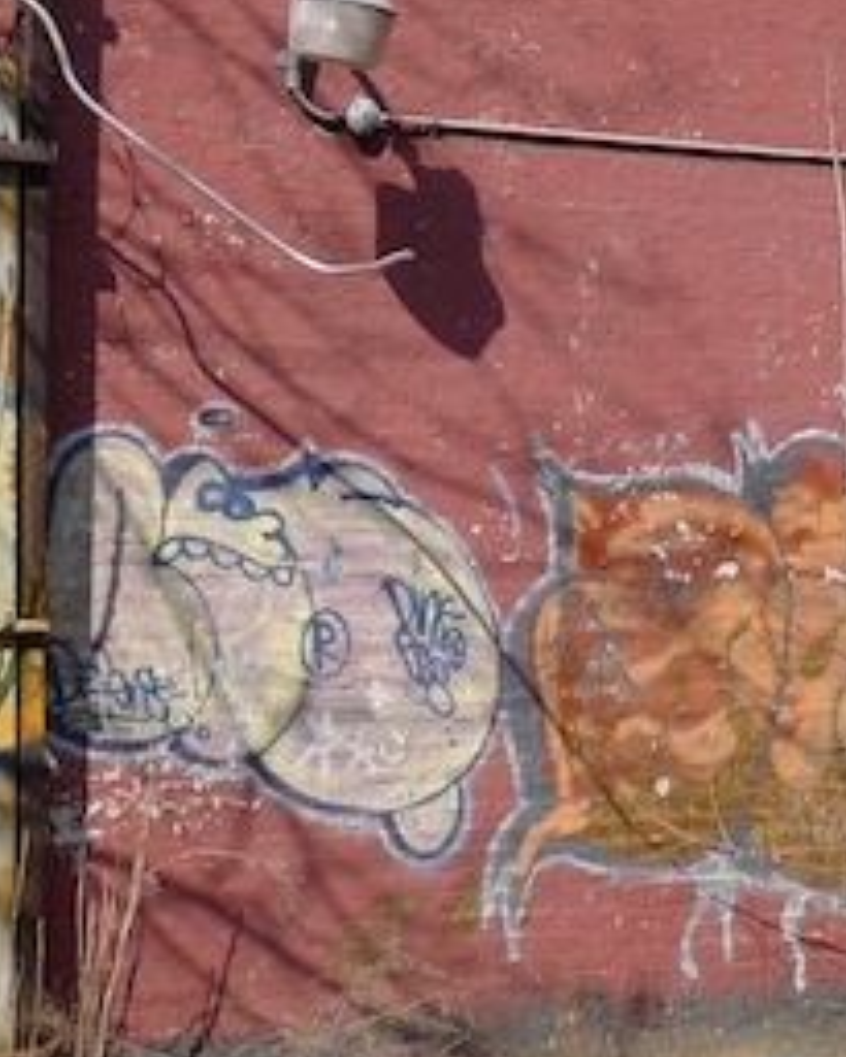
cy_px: 320
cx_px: 654
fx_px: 3722
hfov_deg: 12.9
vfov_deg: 16.1
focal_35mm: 119
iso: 80
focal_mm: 11.7
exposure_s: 1/500
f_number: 4
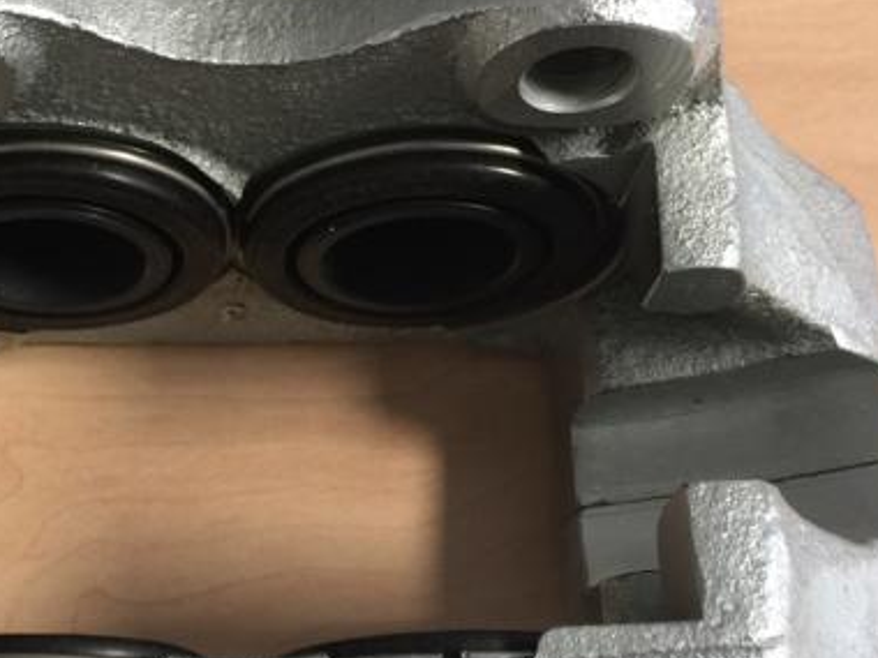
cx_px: 208
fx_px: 1547
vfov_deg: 23.9
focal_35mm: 61
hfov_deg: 31.1
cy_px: 459
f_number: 2.2
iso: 100
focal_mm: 4.15
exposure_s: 1/17
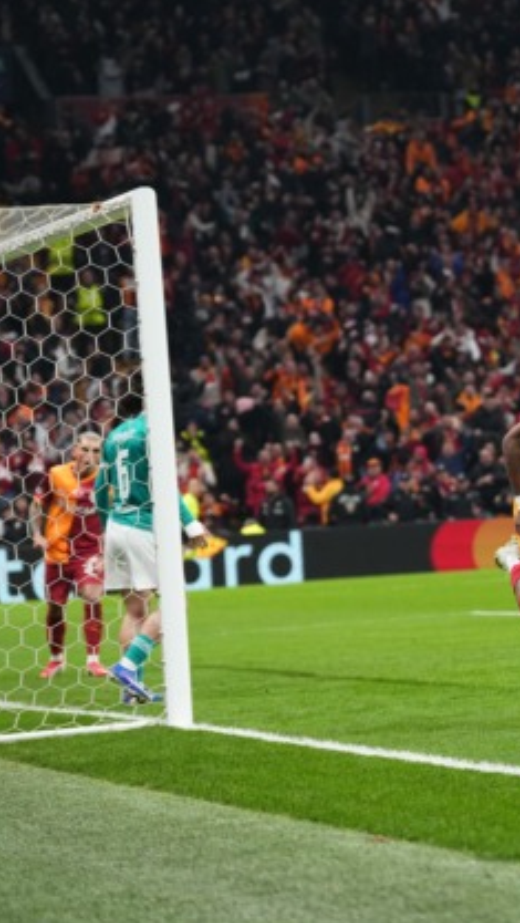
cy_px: 463
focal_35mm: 174
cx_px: 611
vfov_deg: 12.4
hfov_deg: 6.9
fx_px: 4259
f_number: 3.2
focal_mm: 110
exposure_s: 1/2000
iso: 3200
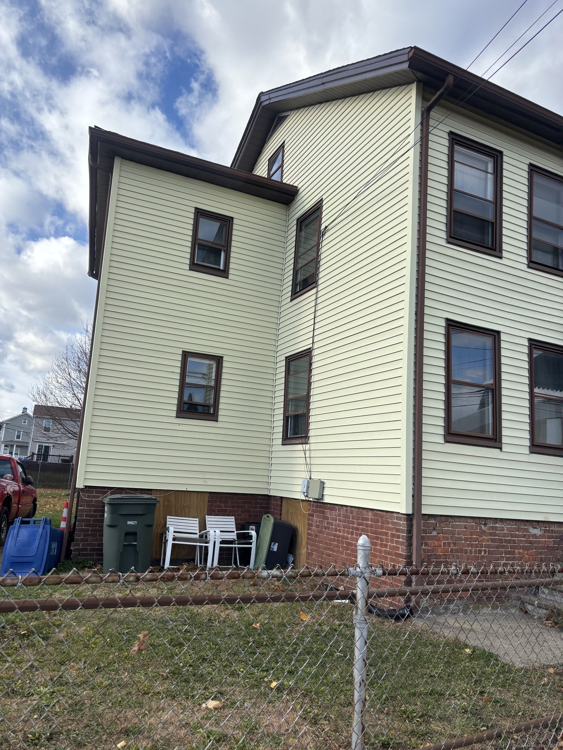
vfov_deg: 67.3
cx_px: 282
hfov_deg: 53.1
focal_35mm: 26
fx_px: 564
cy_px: 375
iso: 50
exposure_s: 1/1845
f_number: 1.6
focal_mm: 5.96
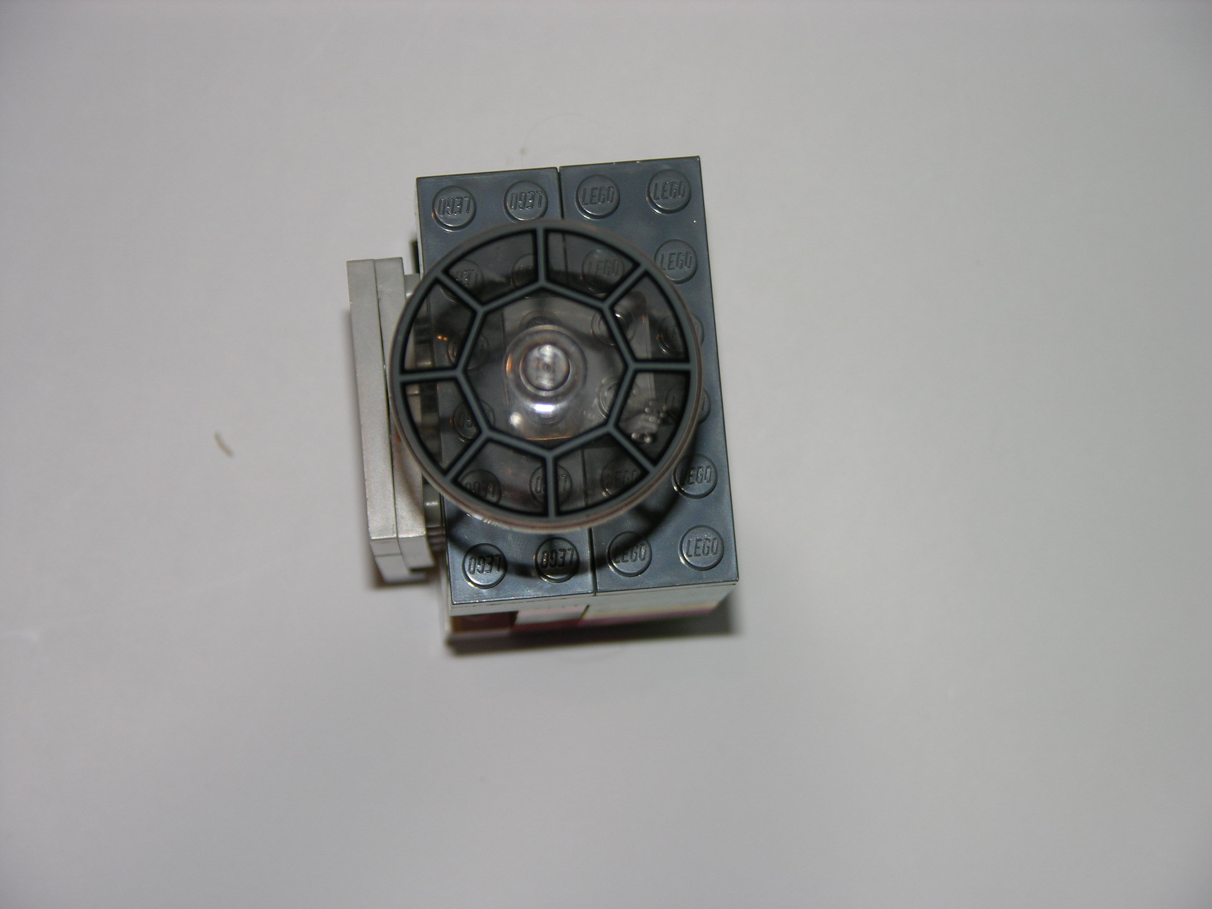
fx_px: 4552
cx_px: 606
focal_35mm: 130
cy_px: 454
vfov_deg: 11.4
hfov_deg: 15.2
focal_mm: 31.9
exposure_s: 1/120
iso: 50
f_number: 3.8
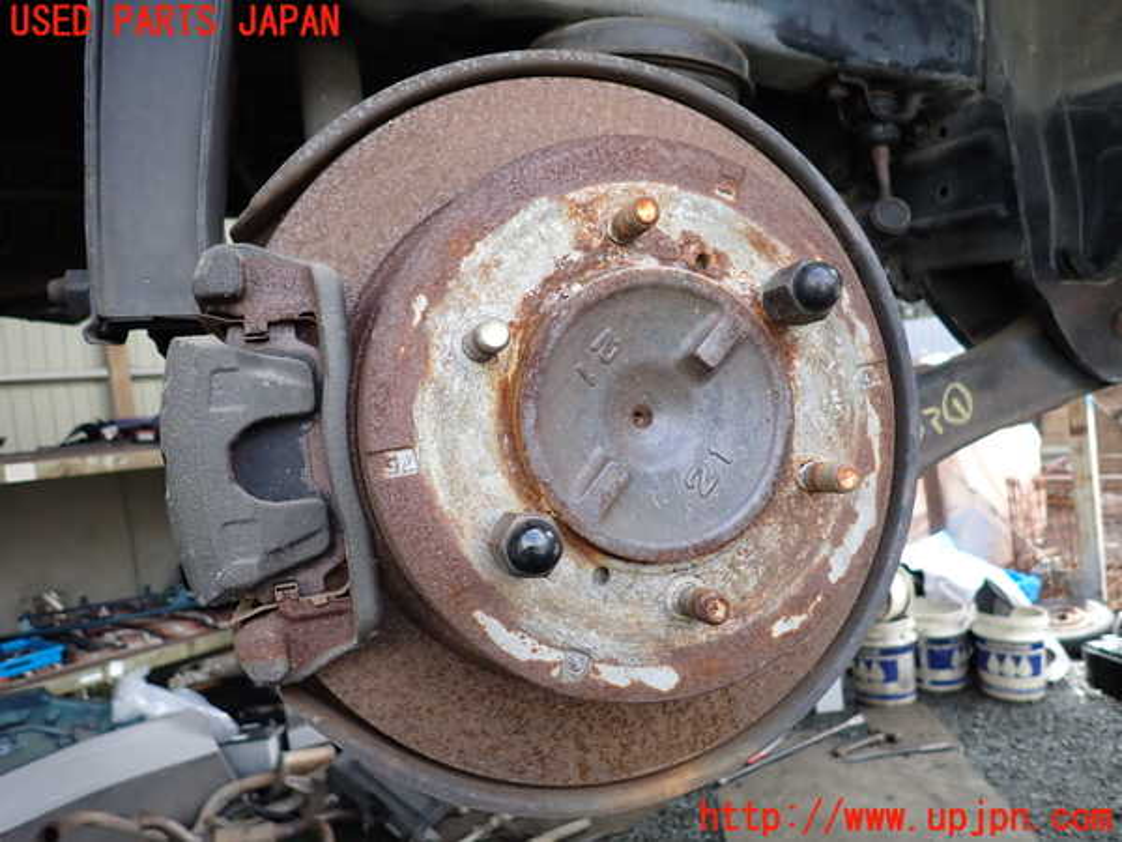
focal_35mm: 25
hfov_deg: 69.4
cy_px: 421
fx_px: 810
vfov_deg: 54.9
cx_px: 561
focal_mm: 4.5
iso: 100
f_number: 2
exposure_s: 1/200
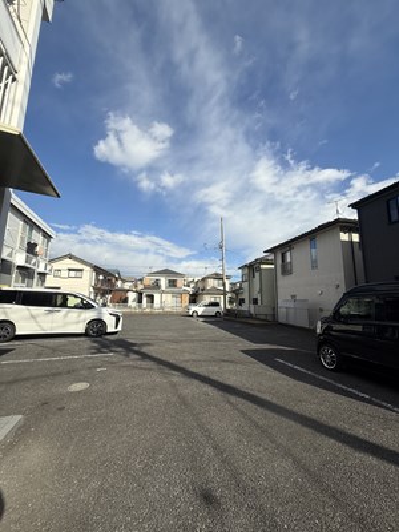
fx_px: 215
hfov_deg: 85.7
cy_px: 266
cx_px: 200
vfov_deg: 102.1
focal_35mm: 14
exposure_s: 1/2976
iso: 50
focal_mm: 2.22
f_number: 2.2
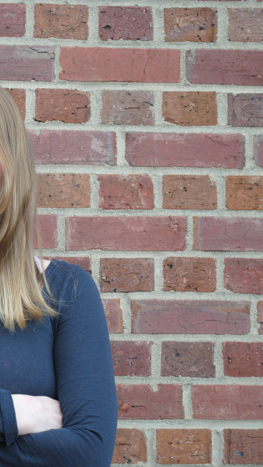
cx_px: -29
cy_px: 234
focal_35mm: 95
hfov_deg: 12.5
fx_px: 1178
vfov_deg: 22.5
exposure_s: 1/125
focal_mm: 40
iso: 250
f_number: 5.3
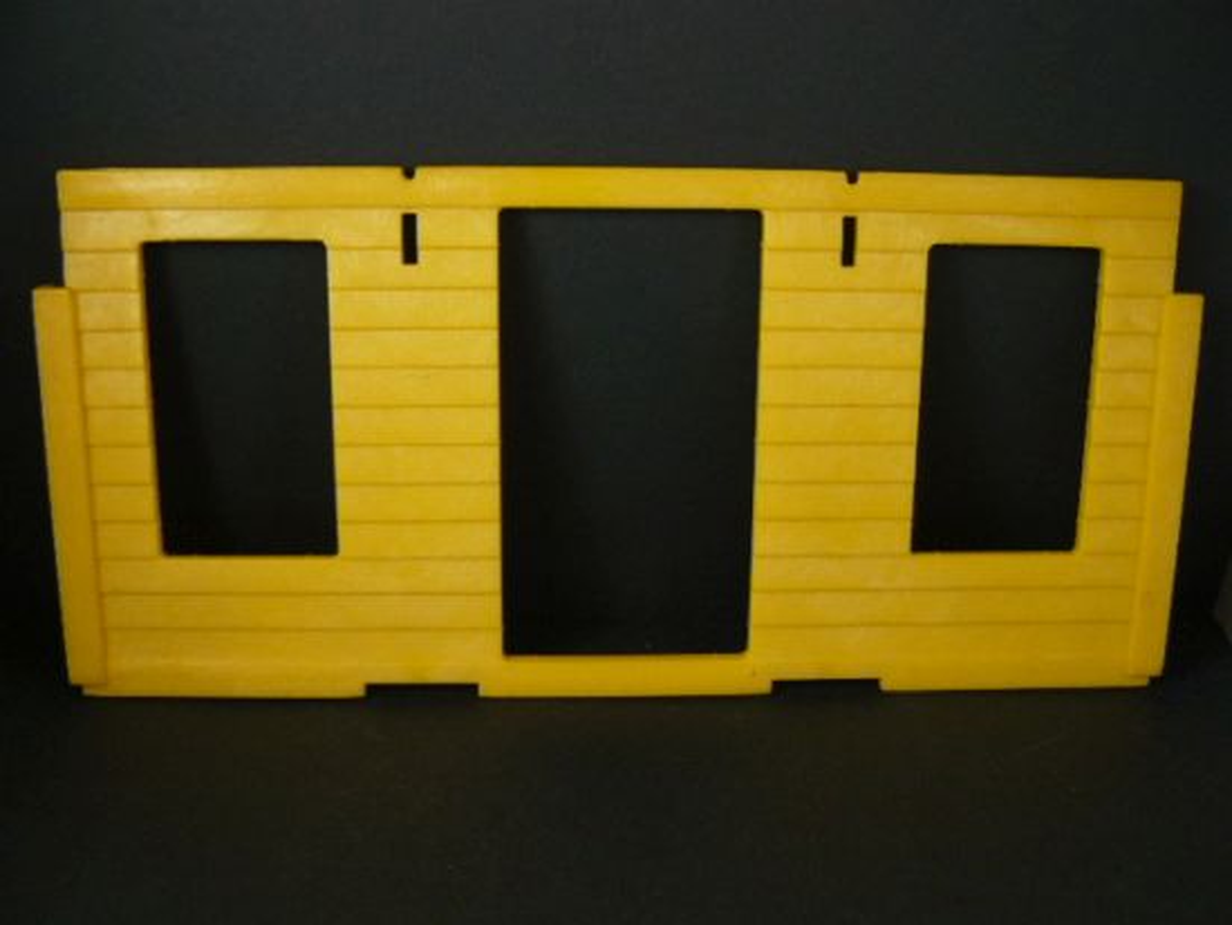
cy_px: 462
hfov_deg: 51.3
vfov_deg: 39.7
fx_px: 1282
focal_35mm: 36
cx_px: 616
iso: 100
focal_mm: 6
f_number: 2.8
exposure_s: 1/30
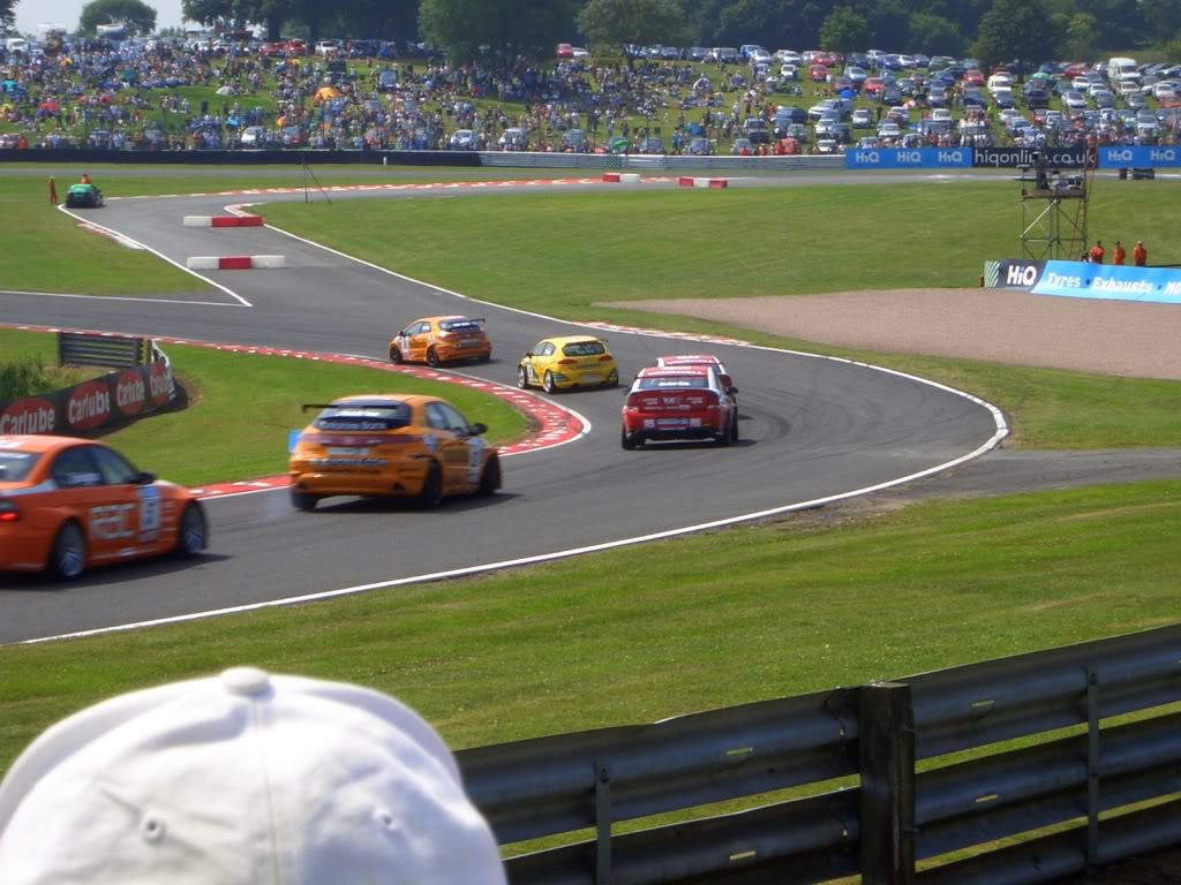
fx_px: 3480
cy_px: 442
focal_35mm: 102
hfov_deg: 19.3
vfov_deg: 14.5
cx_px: 590
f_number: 6.6
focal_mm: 13.5
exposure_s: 1/250
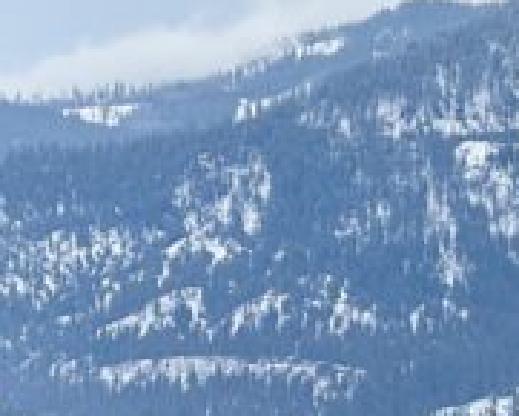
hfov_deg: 3.8
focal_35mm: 513
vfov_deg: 3.0
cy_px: 453
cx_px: 723
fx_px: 7884
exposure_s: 1/319
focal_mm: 15.66
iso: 50
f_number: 2.8
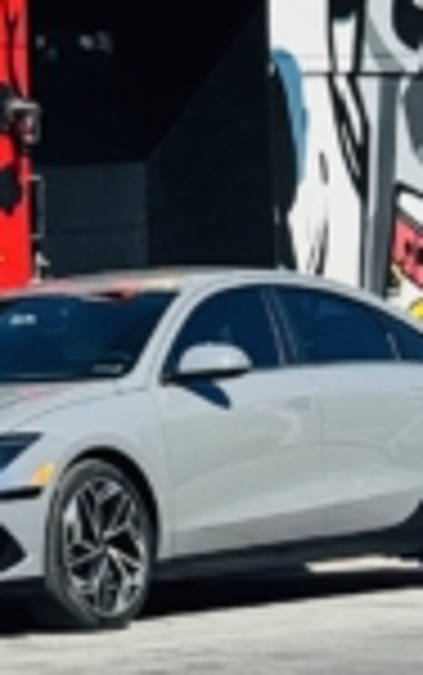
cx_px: -603
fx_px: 4142
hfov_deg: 5.6
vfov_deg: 9.3
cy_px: 27
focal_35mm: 225
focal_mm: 6.76
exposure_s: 1/5848
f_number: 1.78
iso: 64
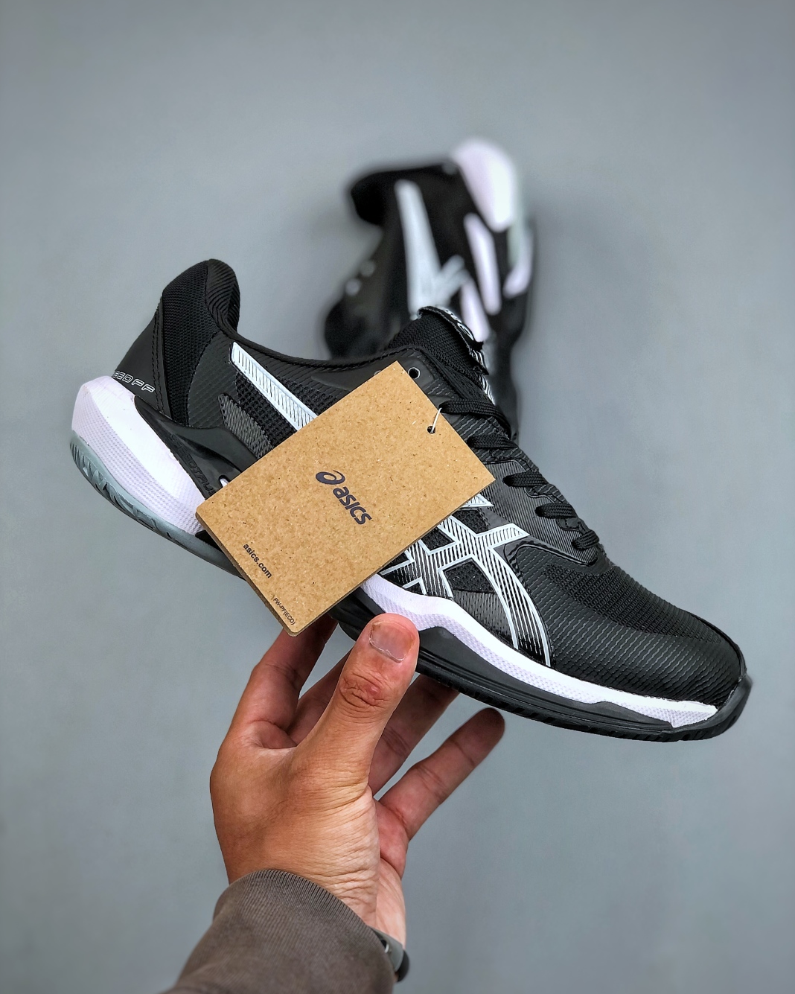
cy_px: 501
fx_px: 1765
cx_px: 396
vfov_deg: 31.5
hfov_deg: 25.4
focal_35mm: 60
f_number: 2.8
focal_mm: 6.6
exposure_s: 1/50
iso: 20
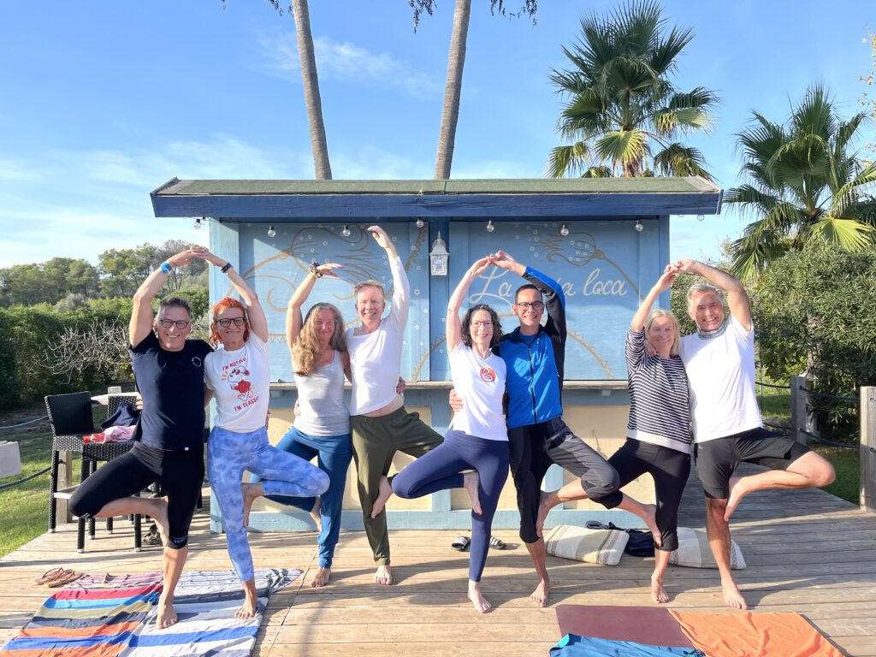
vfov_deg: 53.1
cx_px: 438
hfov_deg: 67.3
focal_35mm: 26
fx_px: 658
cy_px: 328
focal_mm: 5.1
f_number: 1.6
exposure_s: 1/1294
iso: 50
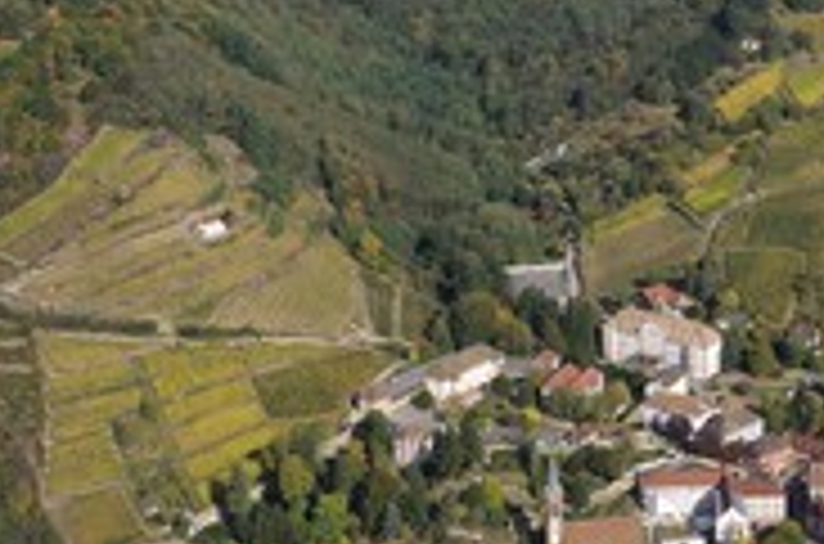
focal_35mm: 83
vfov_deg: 16.2
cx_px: 709
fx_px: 1895
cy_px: 90
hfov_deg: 24.0
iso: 200
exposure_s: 1/640
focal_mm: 36
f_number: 8
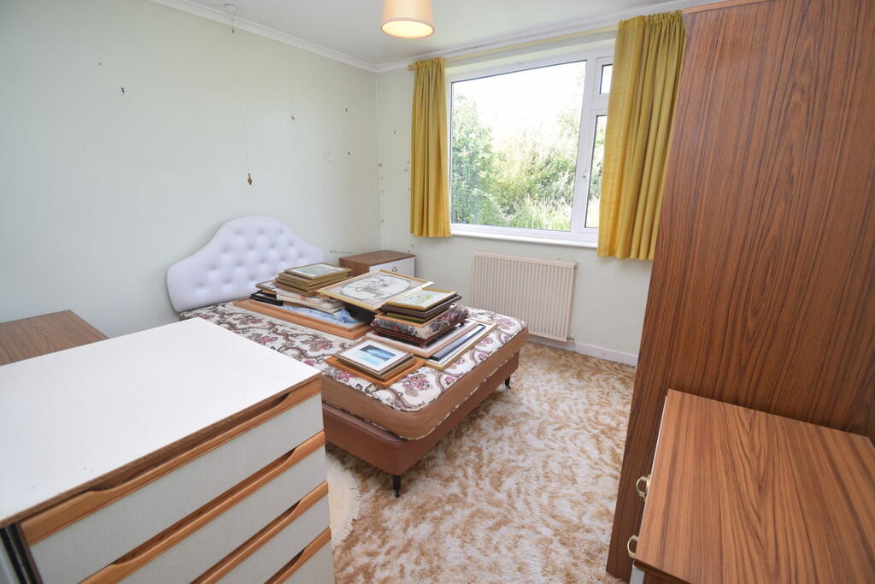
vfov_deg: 77.3
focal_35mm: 15
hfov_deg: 100.4
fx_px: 365
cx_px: 438
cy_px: 292
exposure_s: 1/125
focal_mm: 10
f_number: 5.6
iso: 400
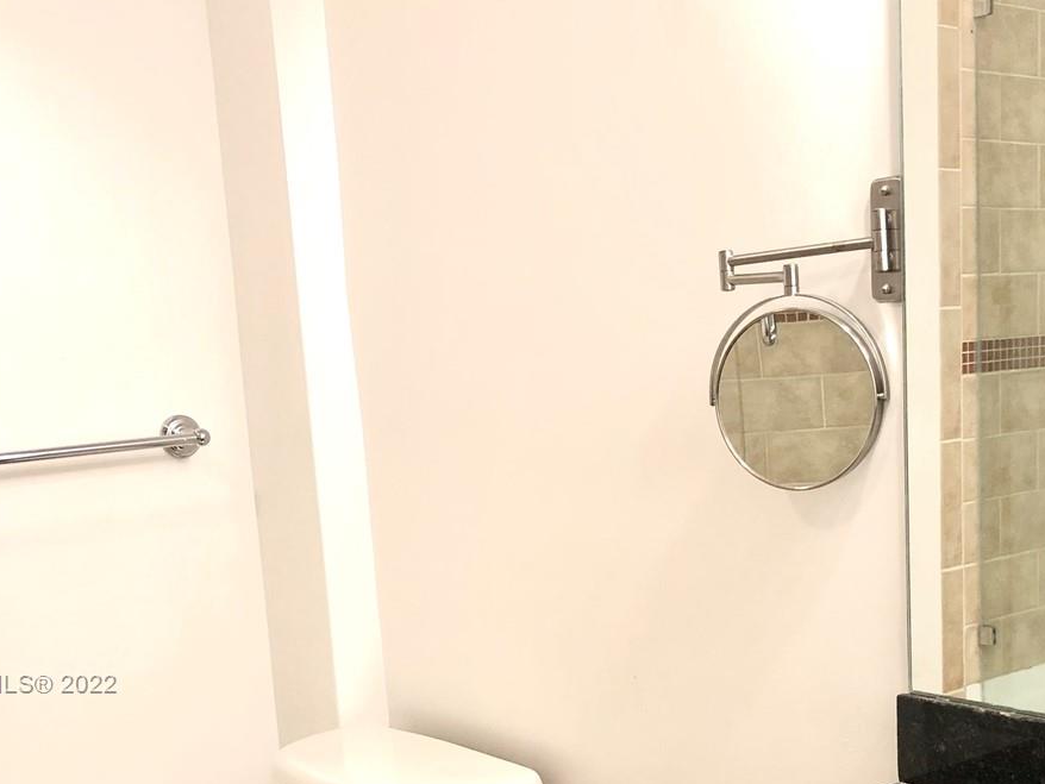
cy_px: 685
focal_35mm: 51
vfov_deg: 27.7
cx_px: 687
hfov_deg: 37.1
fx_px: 1540
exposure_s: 1/17
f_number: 1.8
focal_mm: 4
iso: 40
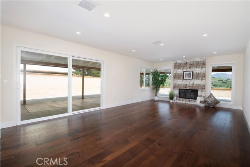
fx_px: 118
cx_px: 125
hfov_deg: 93.3
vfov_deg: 70.5
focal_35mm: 17
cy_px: 84
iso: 320
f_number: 7.1
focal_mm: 17
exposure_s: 1/250
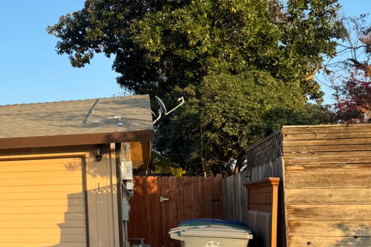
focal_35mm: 54
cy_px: 149
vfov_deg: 25.0
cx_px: 3
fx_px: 556
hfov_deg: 33.8
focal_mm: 6.76
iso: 80
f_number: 1.78
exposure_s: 1/1869
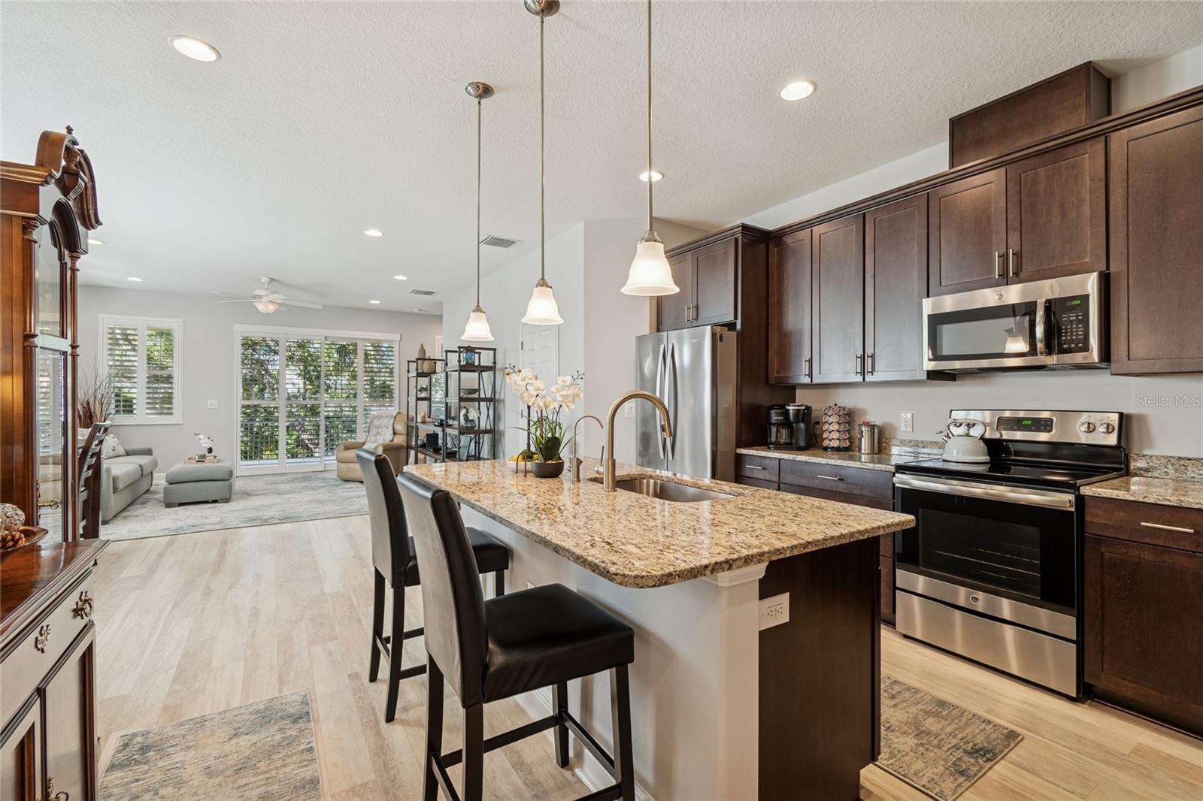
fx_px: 501
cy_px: 400
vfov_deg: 77.3
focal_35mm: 15
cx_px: 602
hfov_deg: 100.4
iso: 100
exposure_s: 1/3.33
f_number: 7.1
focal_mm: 10
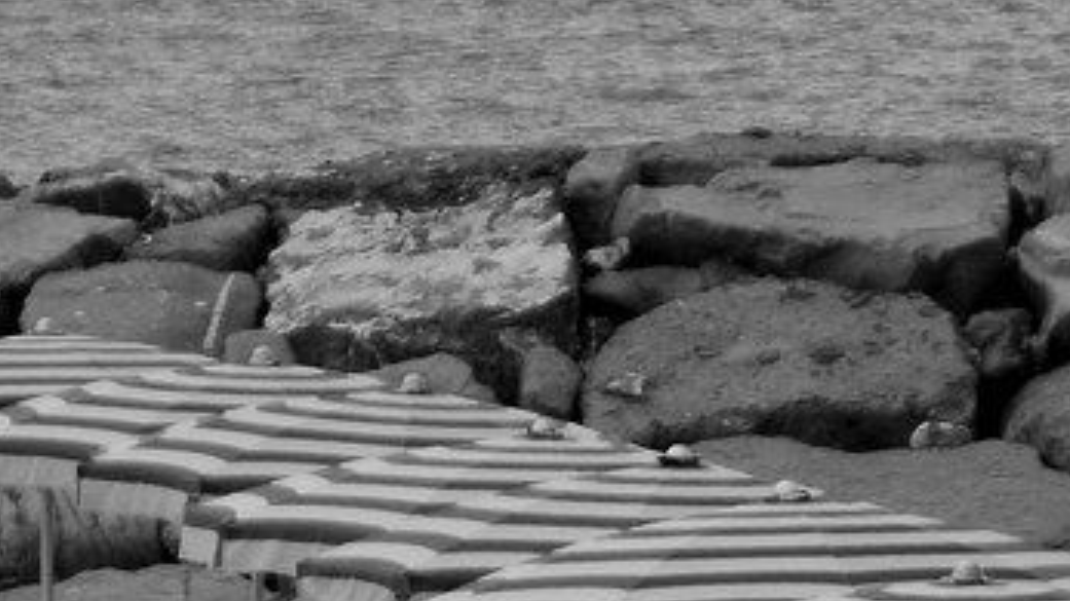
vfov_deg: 1.9
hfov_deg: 3.5
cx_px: -210
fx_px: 17643
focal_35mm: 622
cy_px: 1184
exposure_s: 1/500
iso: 200
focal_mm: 86
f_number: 6.3
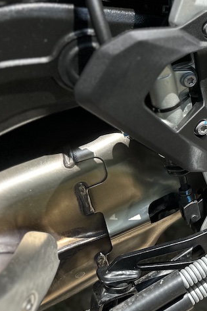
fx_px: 492
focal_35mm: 57
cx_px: 342
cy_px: 66
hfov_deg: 19.5
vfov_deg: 34.1
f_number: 1.78
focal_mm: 6.86
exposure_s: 1/1562
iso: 80
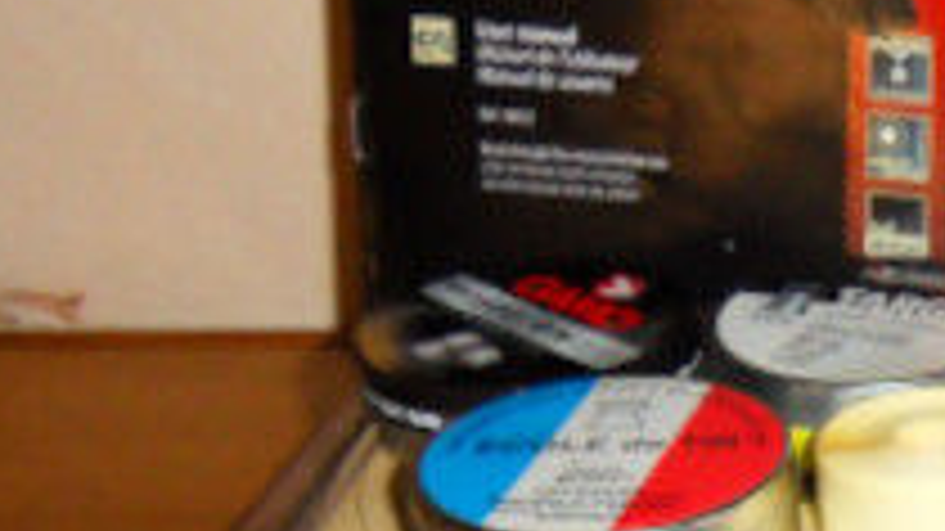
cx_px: 1300
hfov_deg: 21.6
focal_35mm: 87
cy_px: 677
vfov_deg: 13.4
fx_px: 2179
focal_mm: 4.2
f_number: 3.3
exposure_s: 1/45
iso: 400
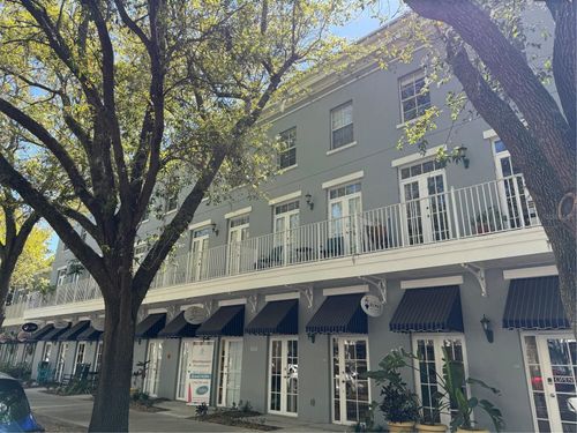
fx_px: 400
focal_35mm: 24
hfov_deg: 71.6
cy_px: 216
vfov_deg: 56.8
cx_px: 288
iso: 80
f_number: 1.78
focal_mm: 6.76
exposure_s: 1/1106
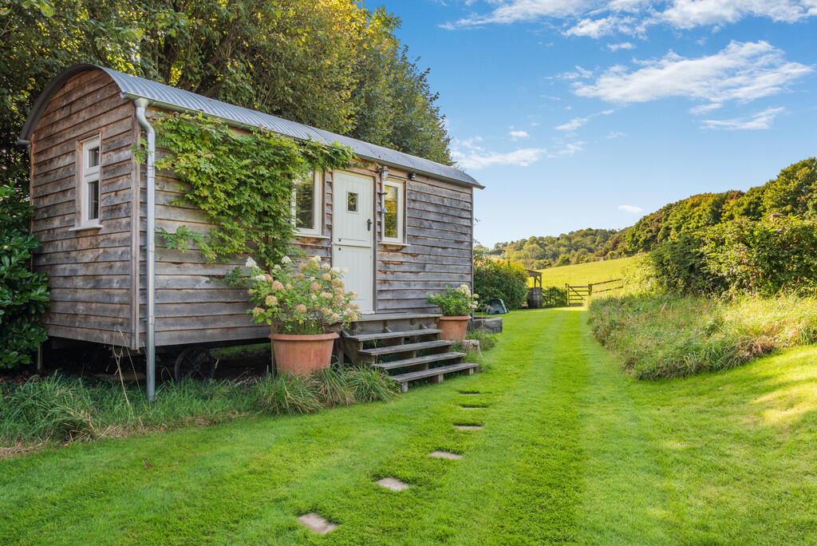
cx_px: 408
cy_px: 273
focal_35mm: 26
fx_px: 590
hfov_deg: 69.4
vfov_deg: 49.6
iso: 100
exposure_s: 1/100
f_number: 11
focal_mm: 26
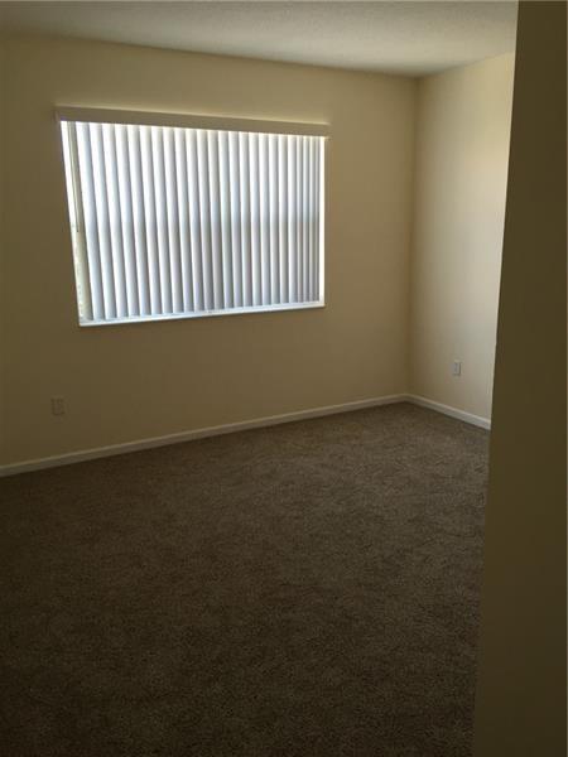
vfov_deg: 61.7
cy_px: 378
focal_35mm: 29
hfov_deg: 48.2
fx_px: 634
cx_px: 284
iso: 50
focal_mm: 4.15
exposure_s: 1/100
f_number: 2.2
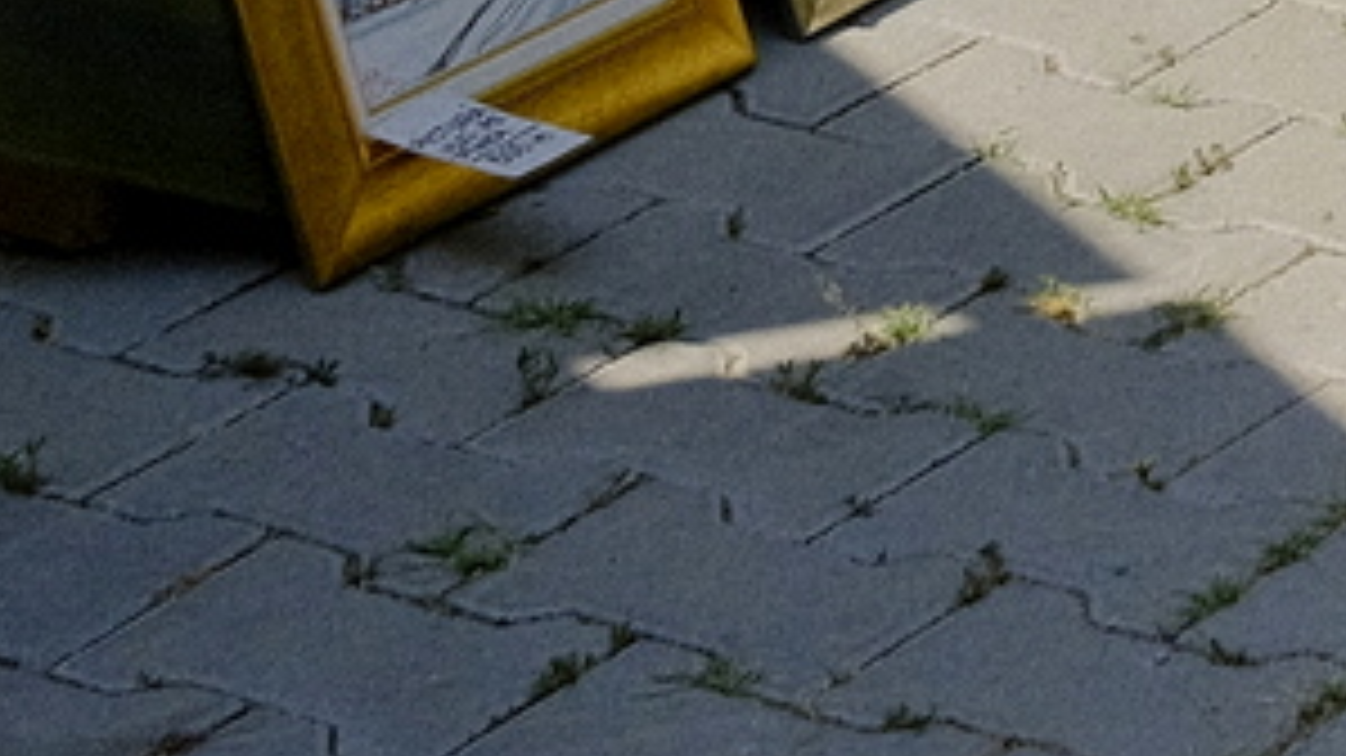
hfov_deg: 9.9
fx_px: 7457
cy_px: -2045
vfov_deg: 5.3
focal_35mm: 209
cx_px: 2132
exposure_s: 1/1800
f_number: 5.6
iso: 640
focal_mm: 19.2
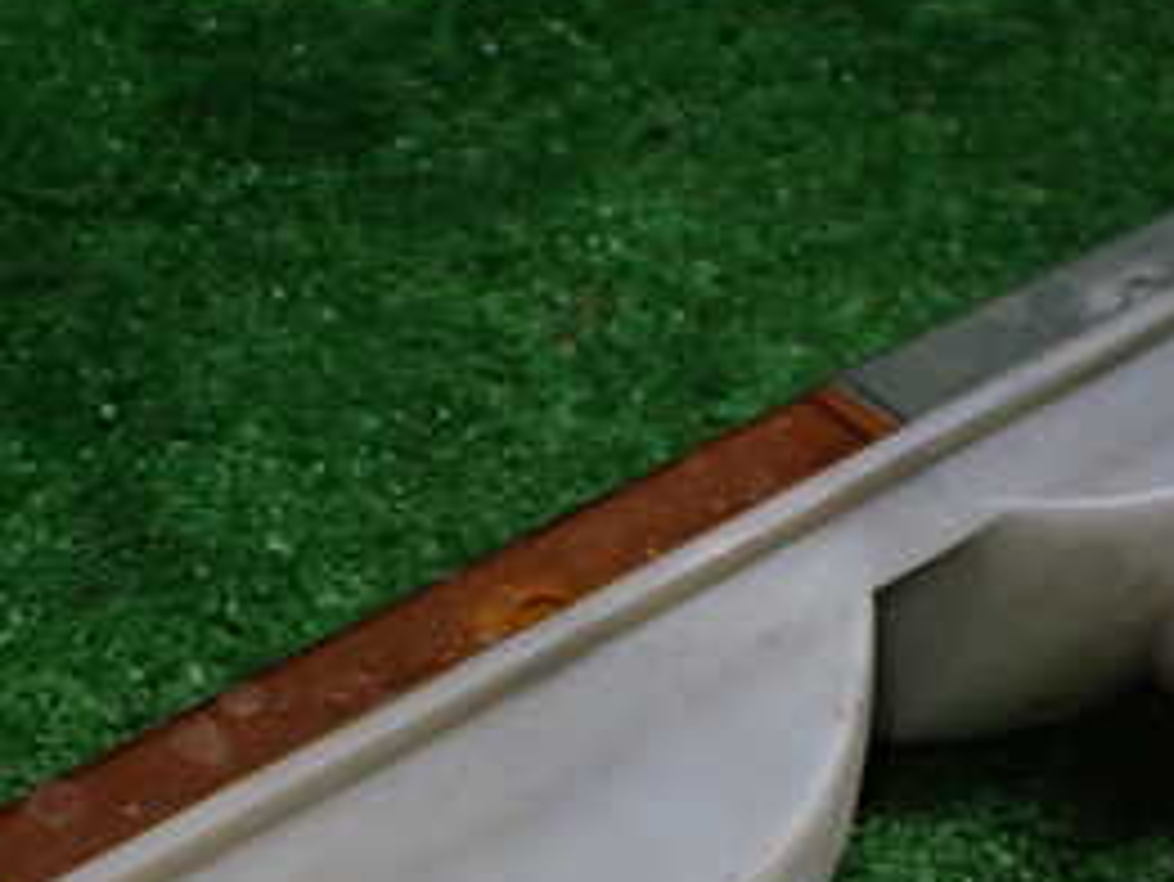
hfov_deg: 28.1
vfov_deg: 20.6
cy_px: 878
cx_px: 486
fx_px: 2341
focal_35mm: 69
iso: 320
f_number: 2.3
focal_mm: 5.4
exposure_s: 1/125
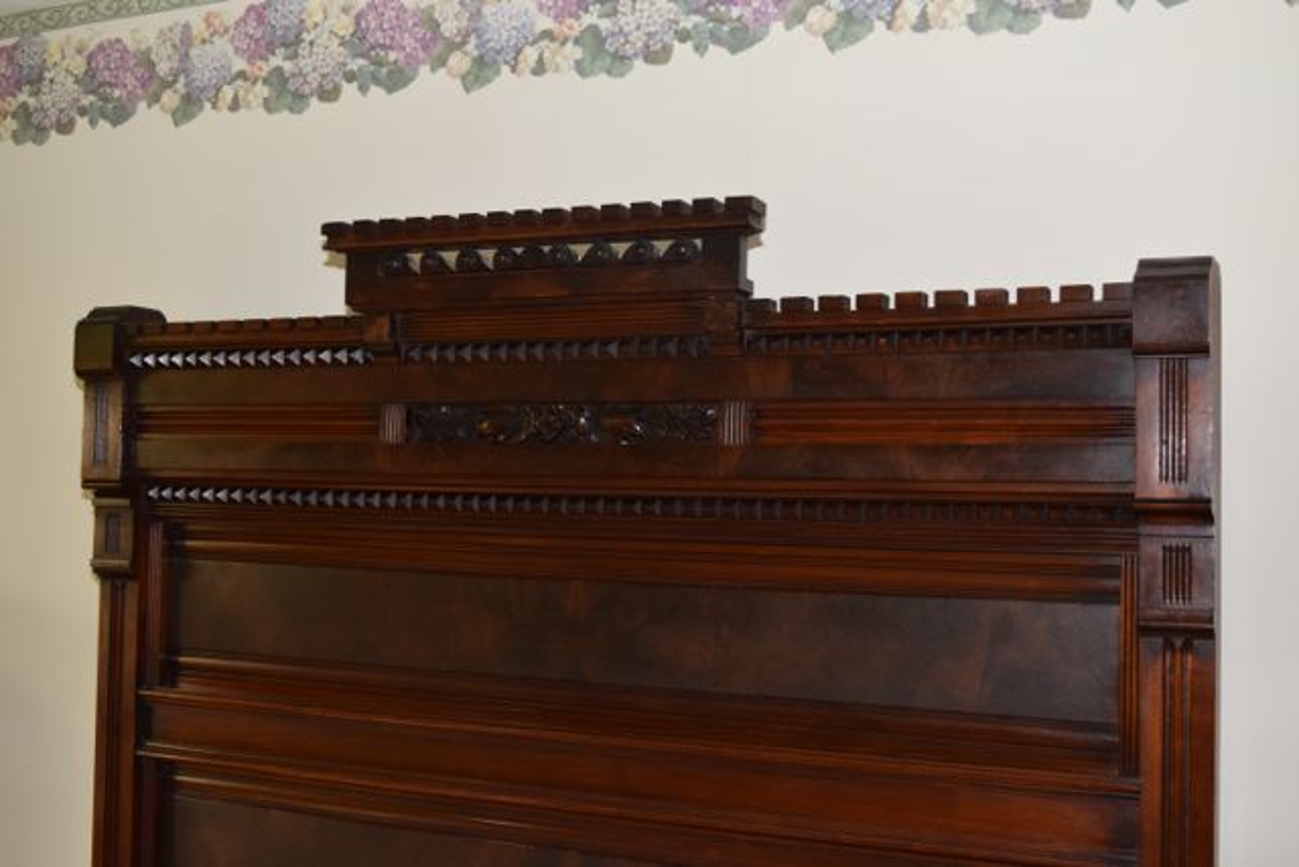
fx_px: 1624
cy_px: 434
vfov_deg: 29.9
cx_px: 650
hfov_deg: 43.6
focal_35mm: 45
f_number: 5.6
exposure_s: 1/125
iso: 800
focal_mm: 30
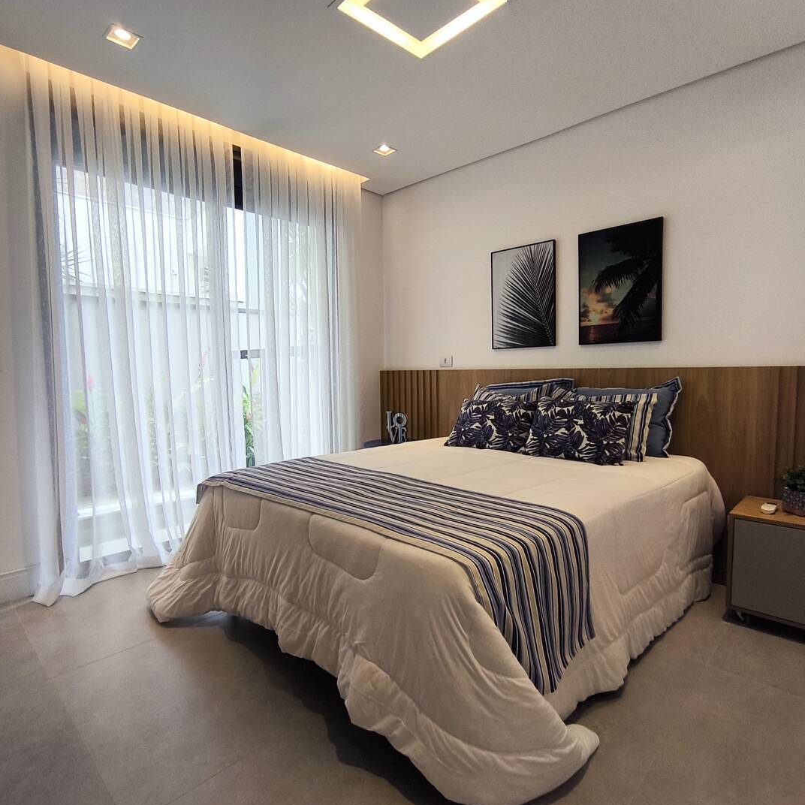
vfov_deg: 77.7
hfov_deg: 77.7
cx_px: 402
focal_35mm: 19
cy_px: 403
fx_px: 500
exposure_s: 1/120
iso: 100
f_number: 2.2
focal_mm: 1.65
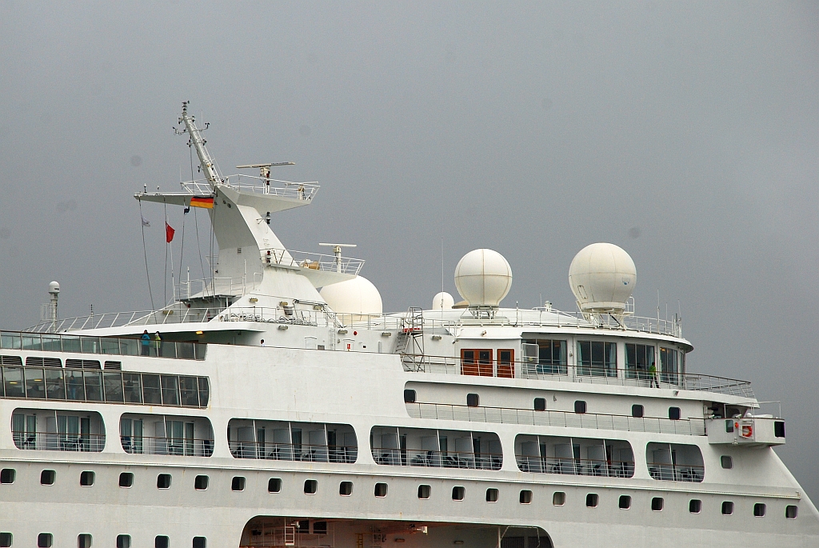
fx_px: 4611
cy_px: 274
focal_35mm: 202
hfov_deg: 10.1
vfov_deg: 6.8
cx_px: 410
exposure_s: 1/250
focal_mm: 135
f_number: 10
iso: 180
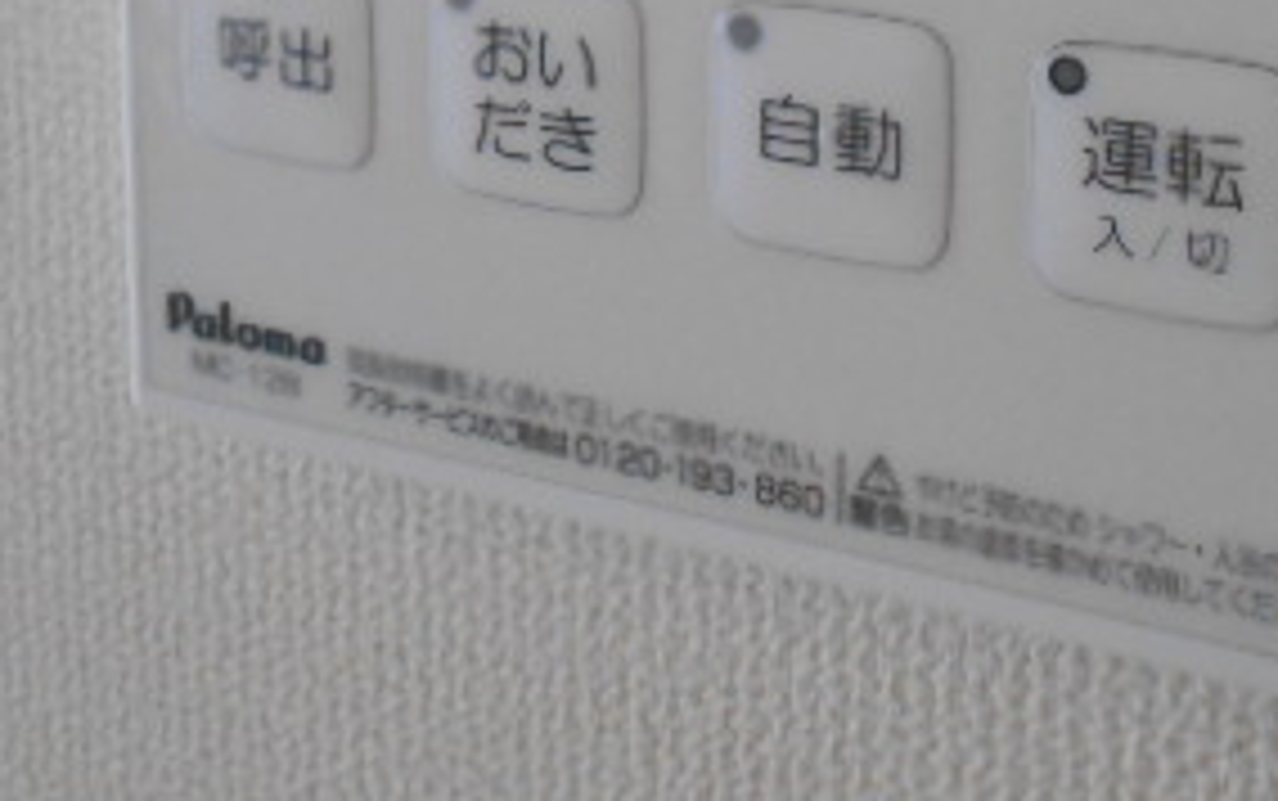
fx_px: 2161
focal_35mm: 62
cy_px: -243
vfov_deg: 19.4
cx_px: 698
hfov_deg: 32.9
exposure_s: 1/250
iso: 560
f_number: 3.2
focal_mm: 4.6
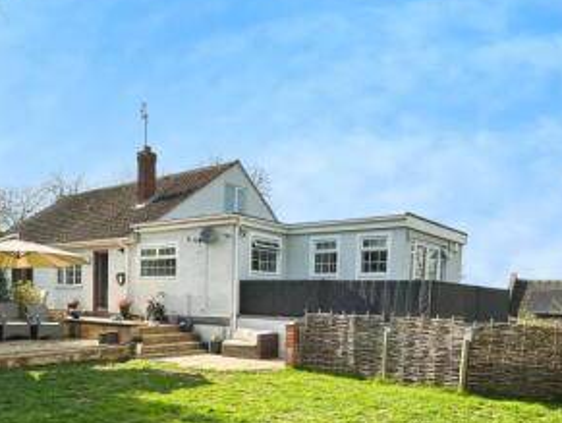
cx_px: 340
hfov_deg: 62.8
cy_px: 393
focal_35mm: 28
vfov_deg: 44.6
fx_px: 455
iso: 40
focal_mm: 2.22
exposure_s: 1/917
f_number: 2.2
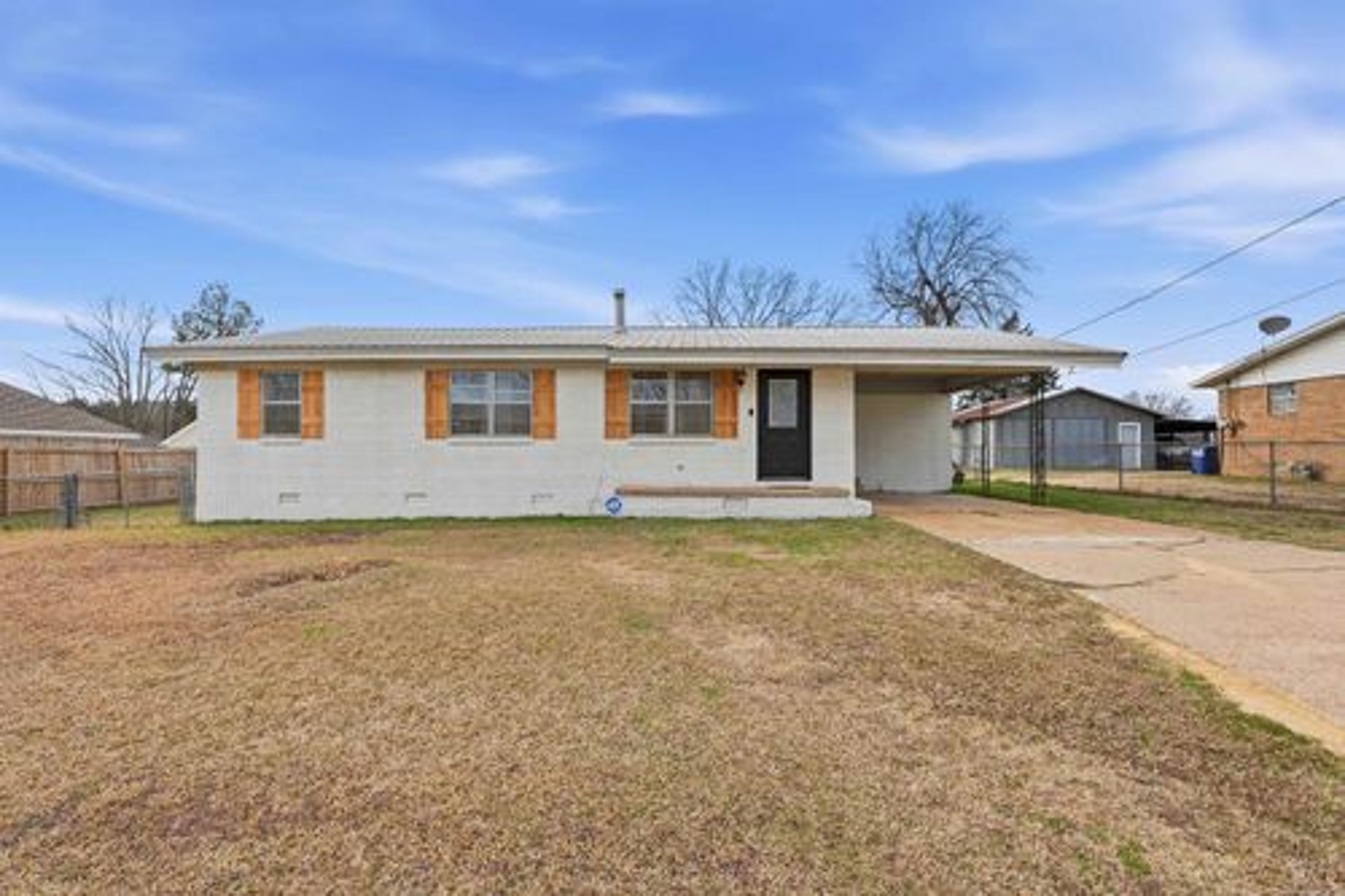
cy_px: 448
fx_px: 616
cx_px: 672
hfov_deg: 95.0
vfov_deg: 72.0
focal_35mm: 16
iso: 250
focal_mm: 16.5
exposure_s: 1/1250
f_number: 9
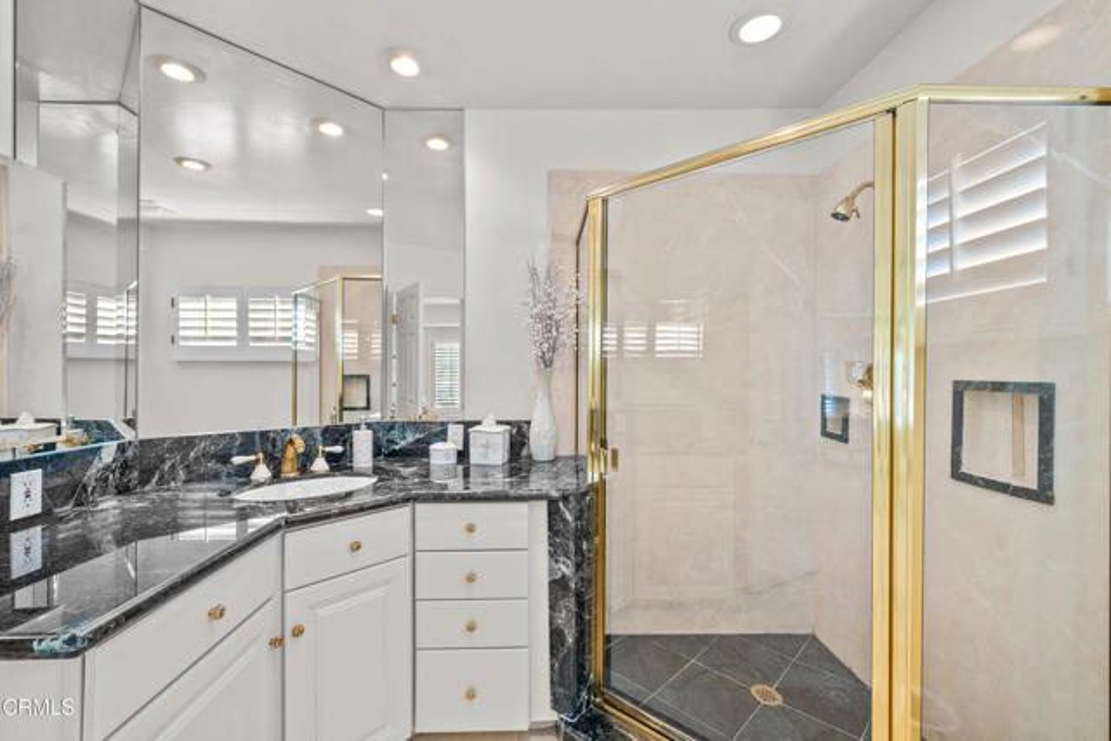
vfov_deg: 77.4
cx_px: 556
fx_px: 463
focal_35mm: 15
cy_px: 370
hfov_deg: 100.4
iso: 125
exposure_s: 1
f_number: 9
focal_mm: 15
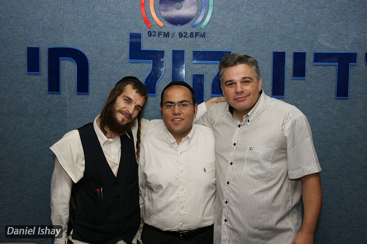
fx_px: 397
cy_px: 122
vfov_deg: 34.2
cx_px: 184
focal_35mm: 39
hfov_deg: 49.6
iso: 100
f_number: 5.6
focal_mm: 26
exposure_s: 1/60
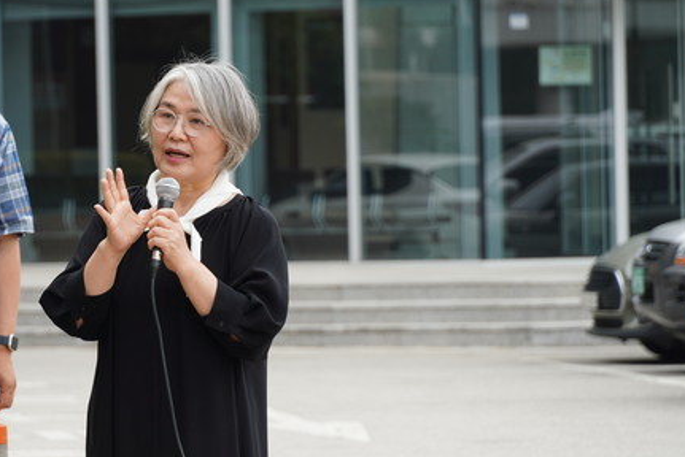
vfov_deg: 4.9
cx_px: 242
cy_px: 181
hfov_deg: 7.3
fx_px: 5363
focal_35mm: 282
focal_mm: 135
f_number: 5.6
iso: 160
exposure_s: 1/250
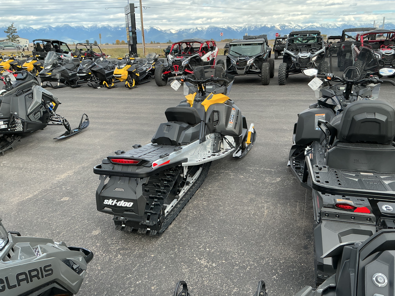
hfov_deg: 61.7
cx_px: 198
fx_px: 331
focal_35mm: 29
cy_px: 148
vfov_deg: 48.2
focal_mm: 3
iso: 25
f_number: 1.8
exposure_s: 1/351
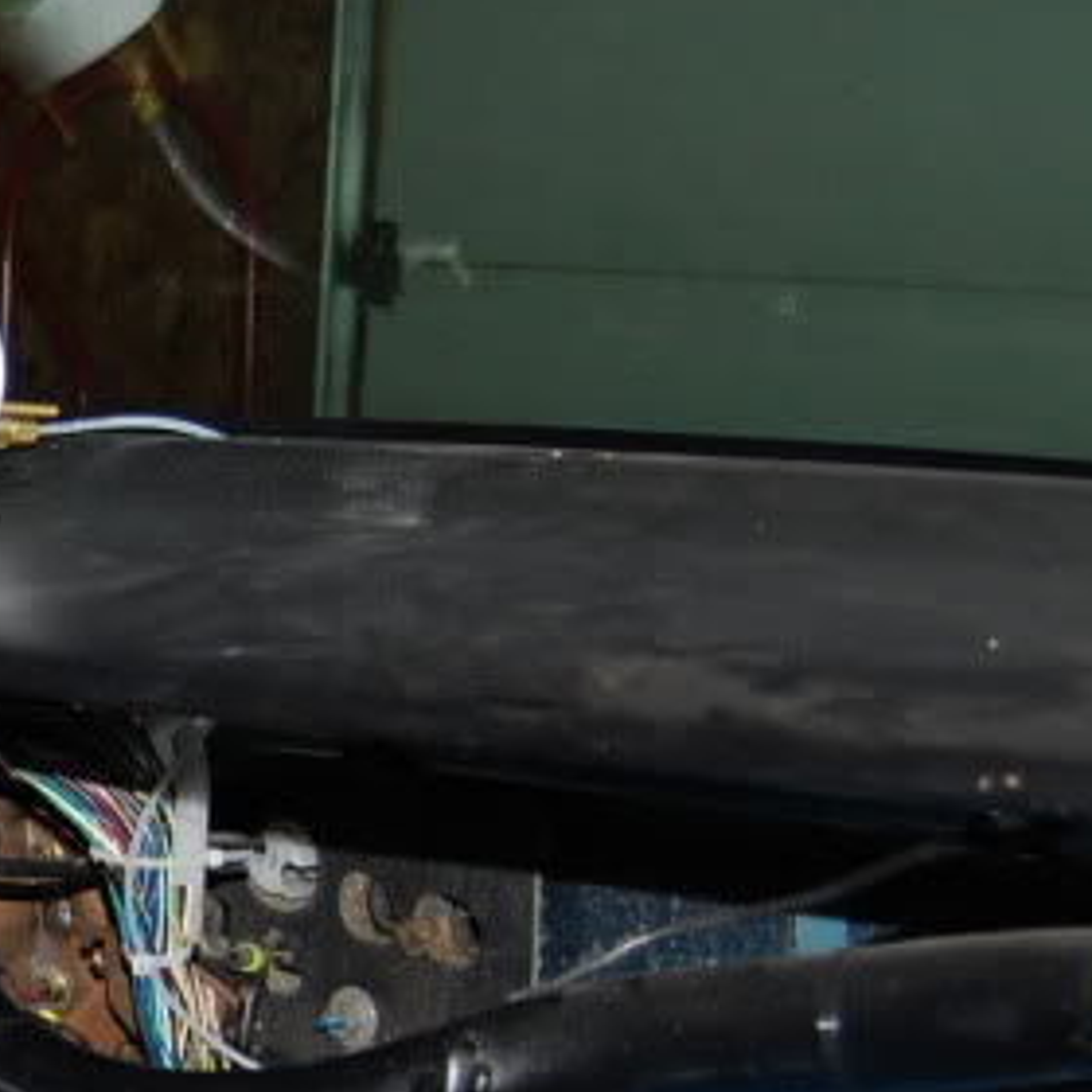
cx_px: -562
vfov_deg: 18.6
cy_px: 774
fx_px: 3319
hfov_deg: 16.9
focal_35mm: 93
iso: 400
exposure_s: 1/60
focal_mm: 20
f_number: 3.8
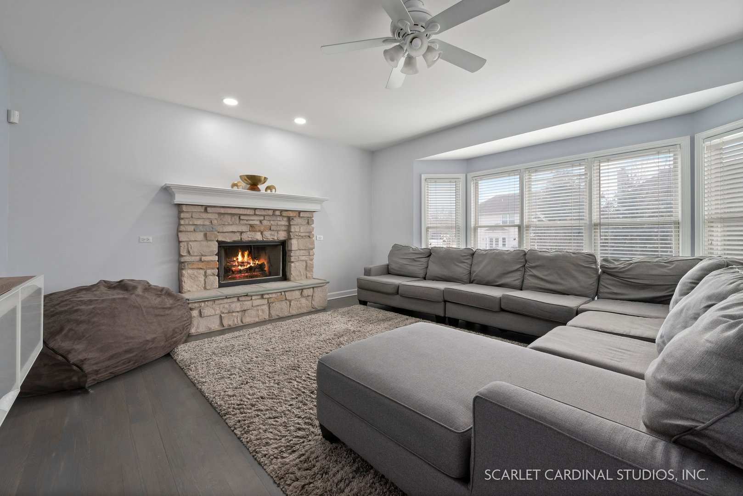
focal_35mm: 14
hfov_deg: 104.2
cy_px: 248
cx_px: 372
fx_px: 289
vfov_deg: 81.3
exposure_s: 1/6
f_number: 11
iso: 640
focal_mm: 14
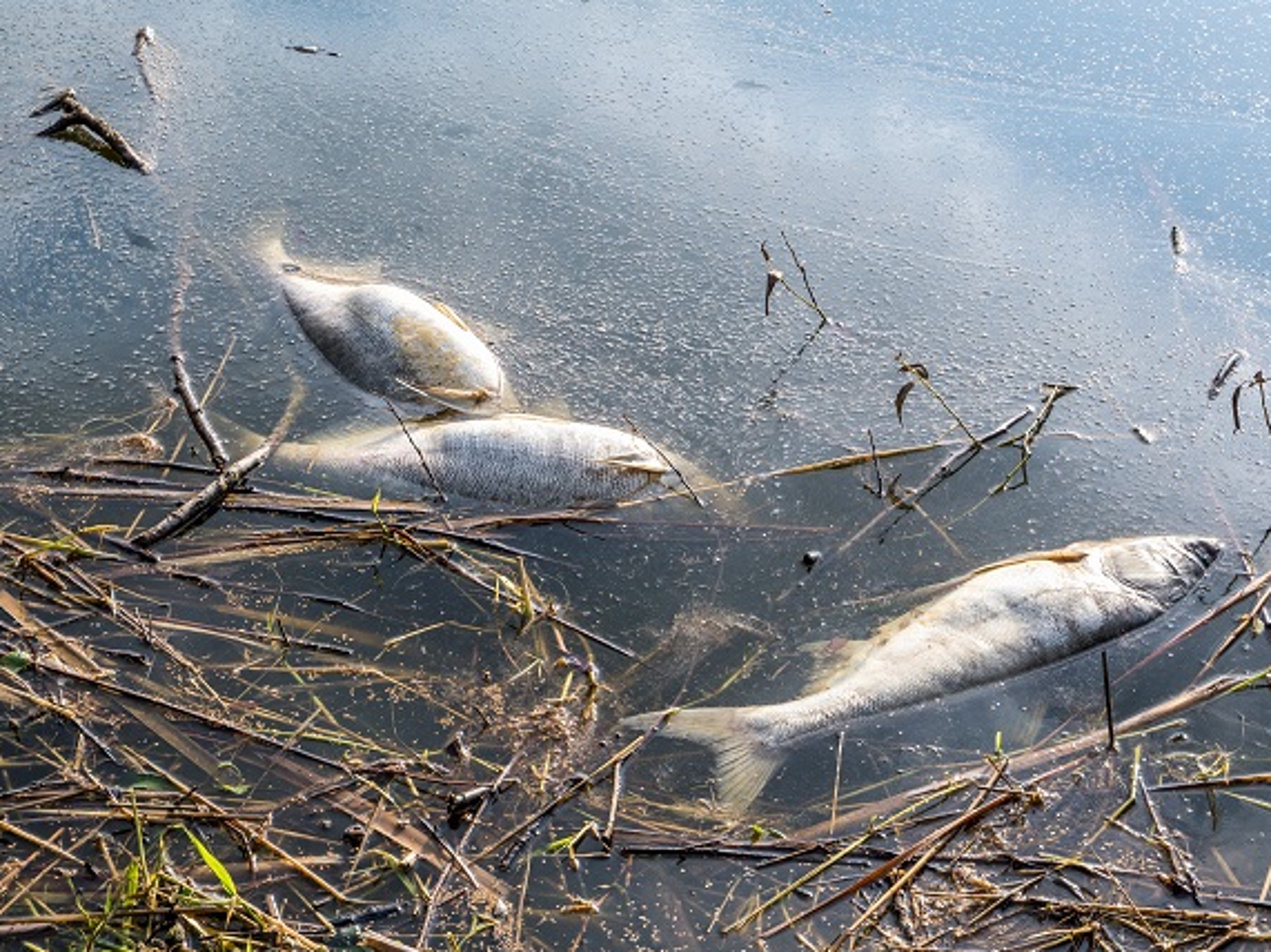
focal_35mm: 70
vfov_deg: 21.0
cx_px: 643
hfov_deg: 27.8
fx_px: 2570
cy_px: 475
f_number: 11
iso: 200
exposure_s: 1/100
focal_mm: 42.9
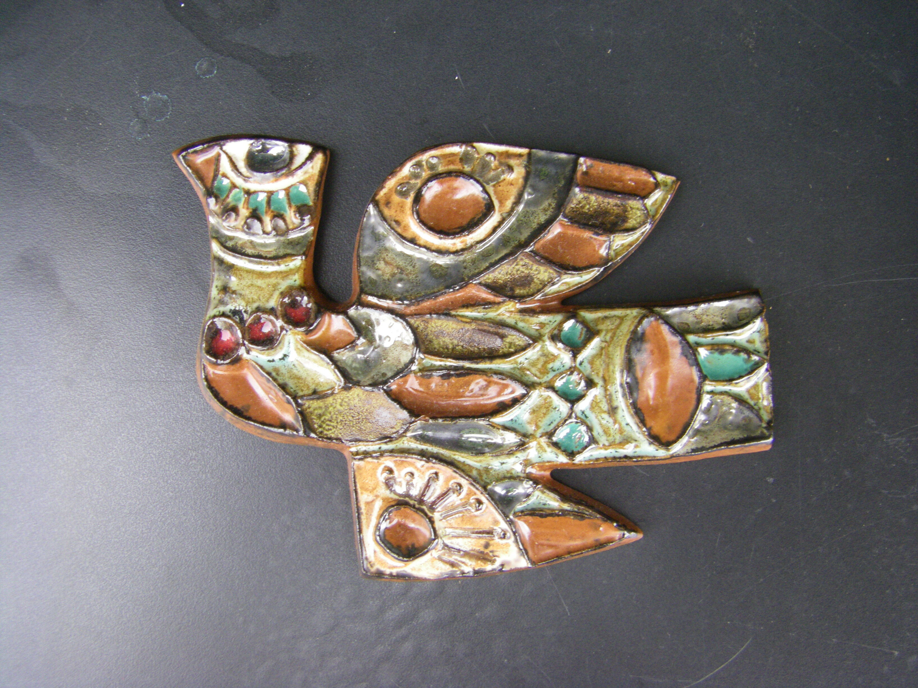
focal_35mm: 38
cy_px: 344
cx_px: 459
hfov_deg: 49.0
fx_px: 1008
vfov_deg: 37.7
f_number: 3.5
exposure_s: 1/50
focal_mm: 6.3
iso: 250
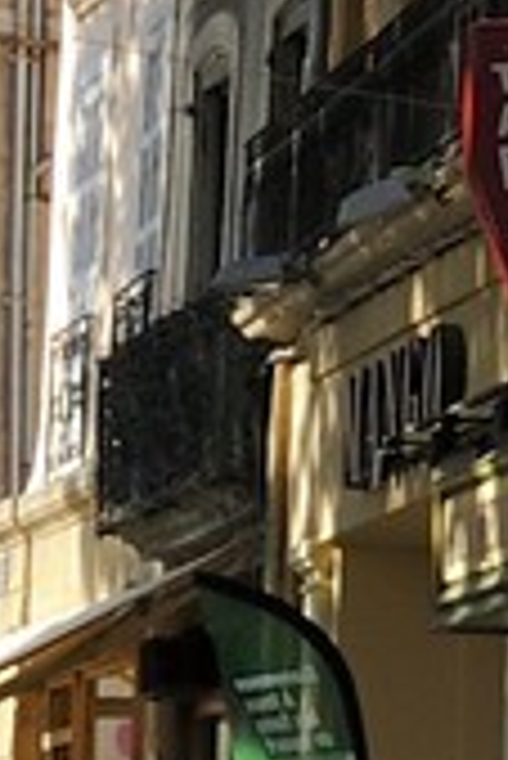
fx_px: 6400
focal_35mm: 303
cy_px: 742
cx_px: 3484
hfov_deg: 3.6
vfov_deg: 6.8
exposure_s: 1/160
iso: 200
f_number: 8
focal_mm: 32
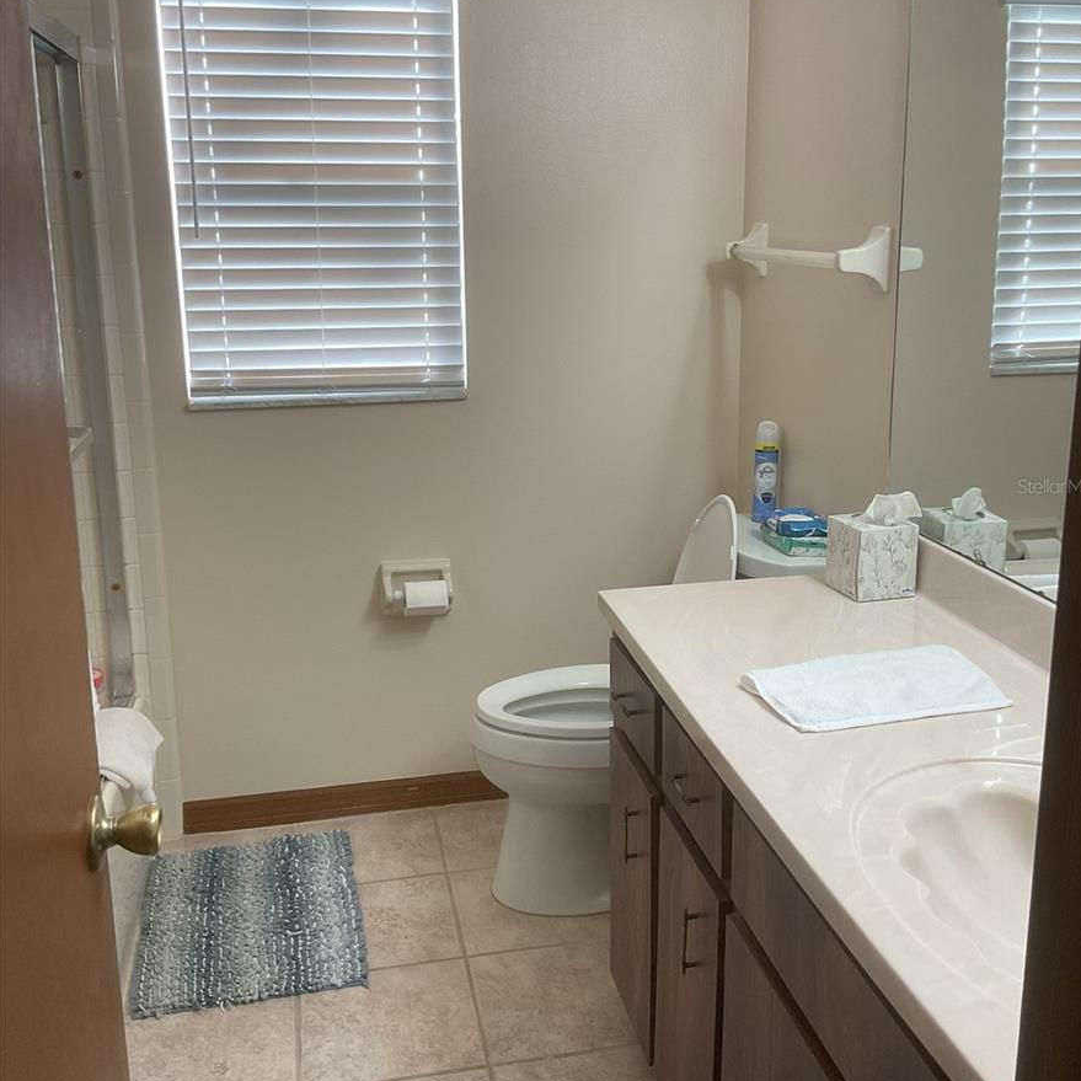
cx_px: 551
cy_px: 486
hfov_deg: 47.2
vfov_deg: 47.2
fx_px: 1237
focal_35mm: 35
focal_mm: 3
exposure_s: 1/120
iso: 64
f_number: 1.8
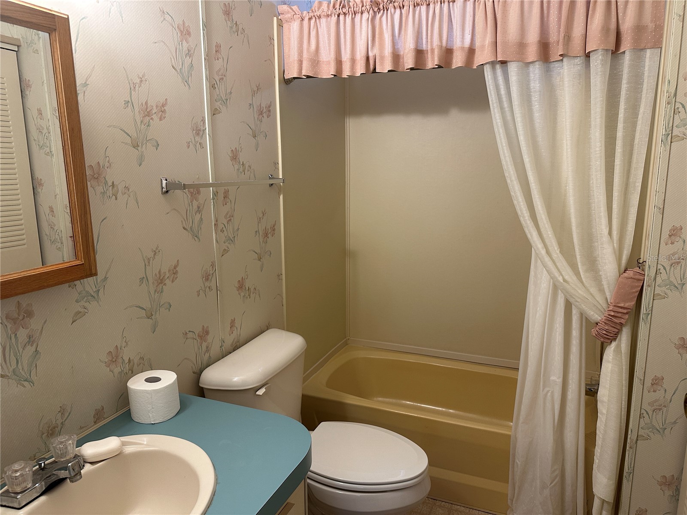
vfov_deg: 56.8
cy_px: 258
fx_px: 476
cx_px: 344
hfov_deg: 71.6
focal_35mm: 24
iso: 160
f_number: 1.78
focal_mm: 6.86
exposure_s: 1/60
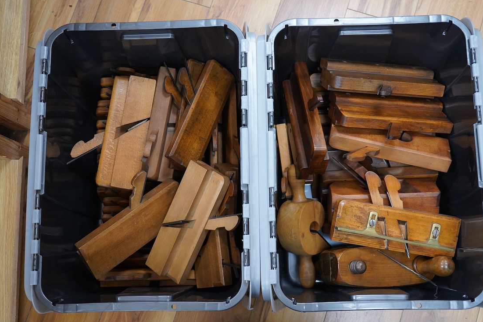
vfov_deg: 29.2
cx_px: 245
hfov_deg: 42.7
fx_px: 617
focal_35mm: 46
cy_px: 161
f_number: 6.3
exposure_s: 1/160
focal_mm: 30
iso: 2500
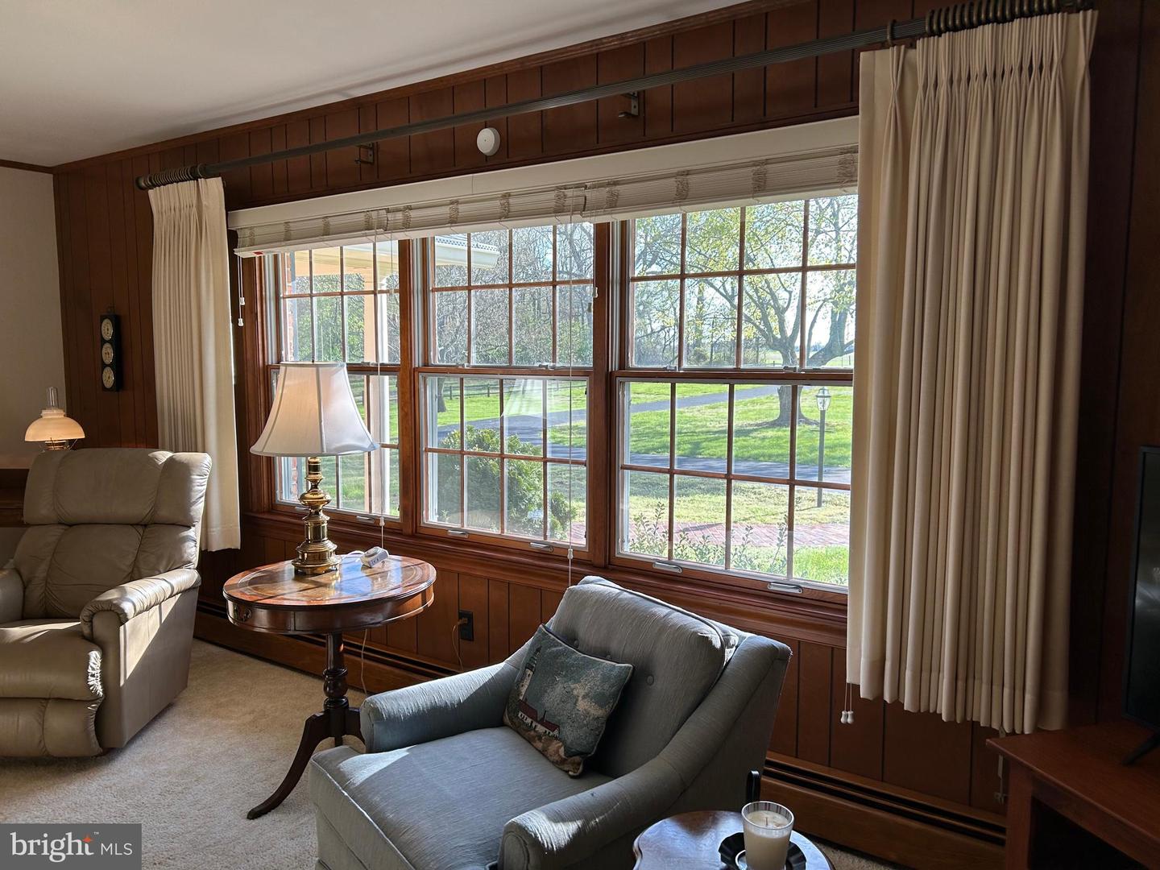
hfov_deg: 67.3
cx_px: 580
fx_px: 871
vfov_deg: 53.1
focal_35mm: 26
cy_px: 435
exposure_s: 1/312
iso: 50
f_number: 1.5
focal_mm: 5.7
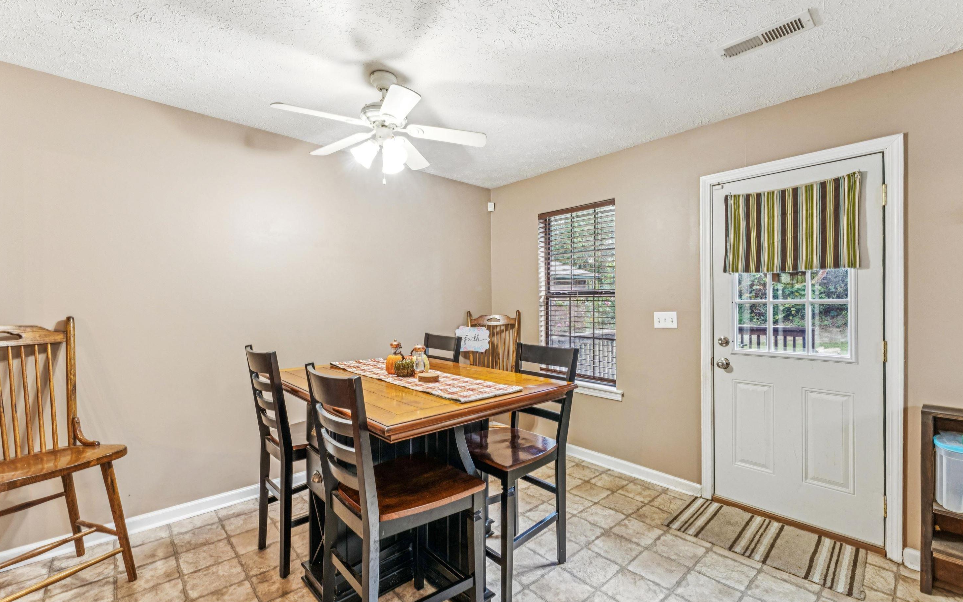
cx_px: 487
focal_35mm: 16
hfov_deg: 99.1
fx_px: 411
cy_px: 299
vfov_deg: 72.5
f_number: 13
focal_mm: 14.6
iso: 500
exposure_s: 1/6
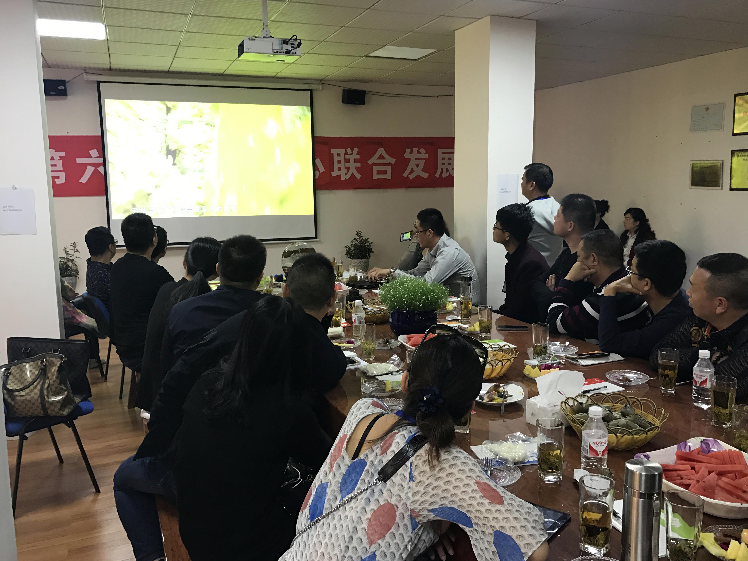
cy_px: 281
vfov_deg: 46.8
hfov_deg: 59.9
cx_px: 392
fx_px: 648
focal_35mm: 30
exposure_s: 1/15
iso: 40
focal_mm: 3.99
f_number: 1.8
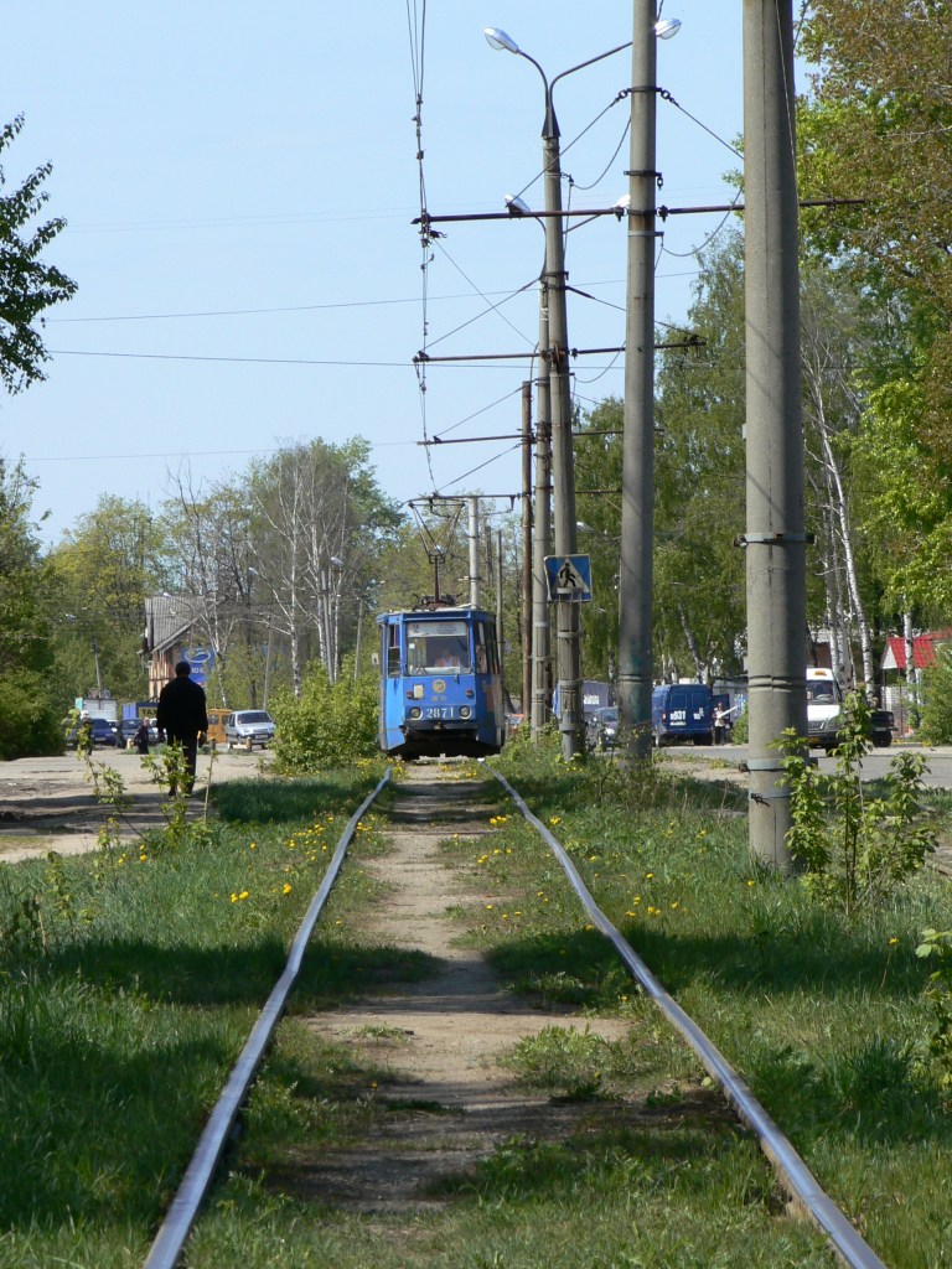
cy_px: 634
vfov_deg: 10.4
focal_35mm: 190
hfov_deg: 7.8
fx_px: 6967
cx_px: 476
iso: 80
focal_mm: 31.6
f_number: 5.6
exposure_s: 1/320
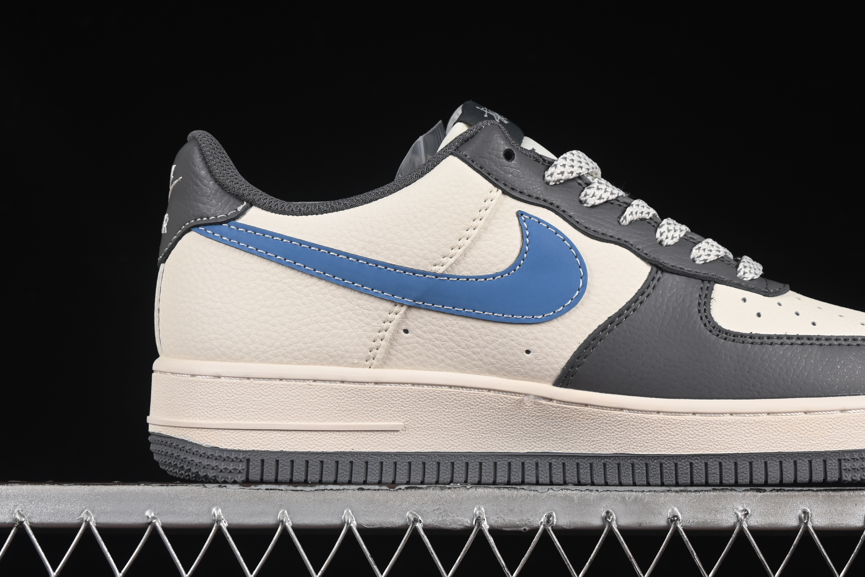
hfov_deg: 20.0
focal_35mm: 102
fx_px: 2451
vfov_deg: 13.4
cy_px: 241
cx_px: 548
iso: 160
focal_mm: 50
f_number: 8
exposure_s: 1/80
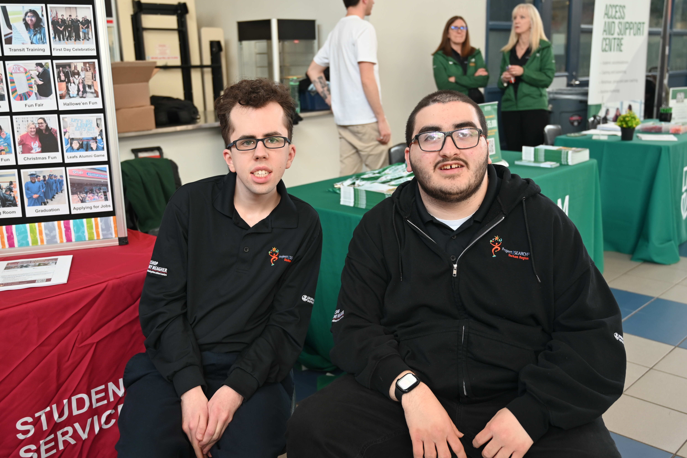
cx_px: 344
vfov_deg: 37.9
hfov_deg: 54.4
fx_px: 668
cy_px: 229
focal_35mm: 35
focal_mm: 35
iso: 400
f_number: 4
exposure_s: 1/60
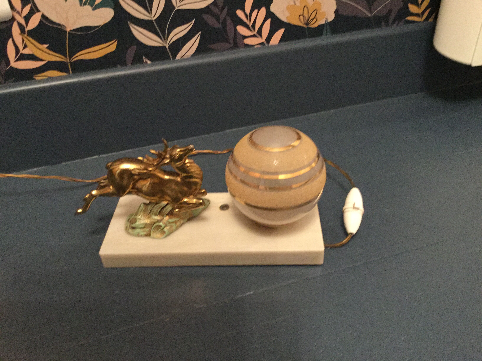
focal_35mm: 31
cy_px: 180
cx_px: 241
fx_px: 432
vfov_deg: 45.4
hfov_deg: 58.4
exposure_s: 1/17
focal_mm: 3.3
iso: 320
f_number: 2.4
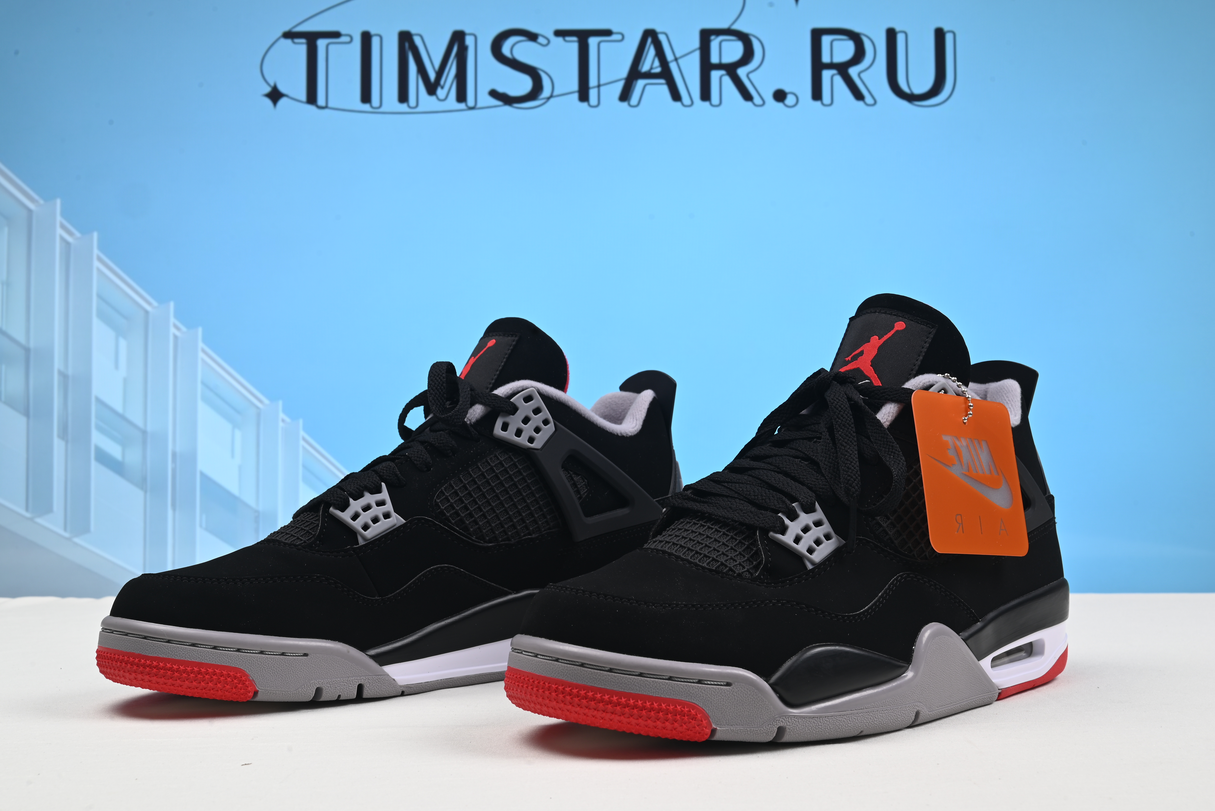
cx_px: 608
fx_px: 1350
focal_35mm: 40
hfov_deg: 48.4
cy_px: 406
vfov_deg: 33.4
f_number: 16
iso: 110
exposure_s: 1/2.5
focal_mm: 40
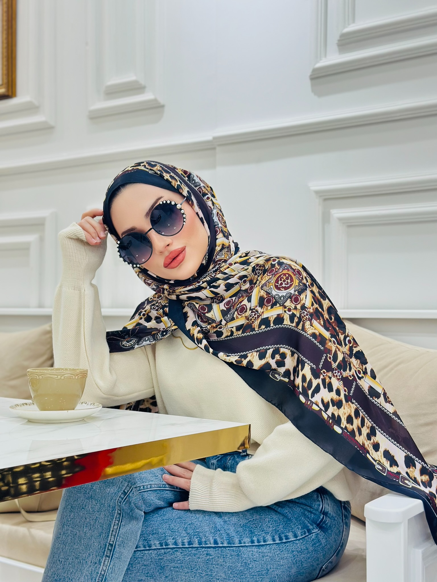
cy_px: 291
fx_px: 808
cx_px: 218
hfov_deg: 30.3
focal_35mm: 48
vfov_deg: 39.7
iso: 125
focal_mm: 6.86
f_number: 1.78
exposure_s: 1/100
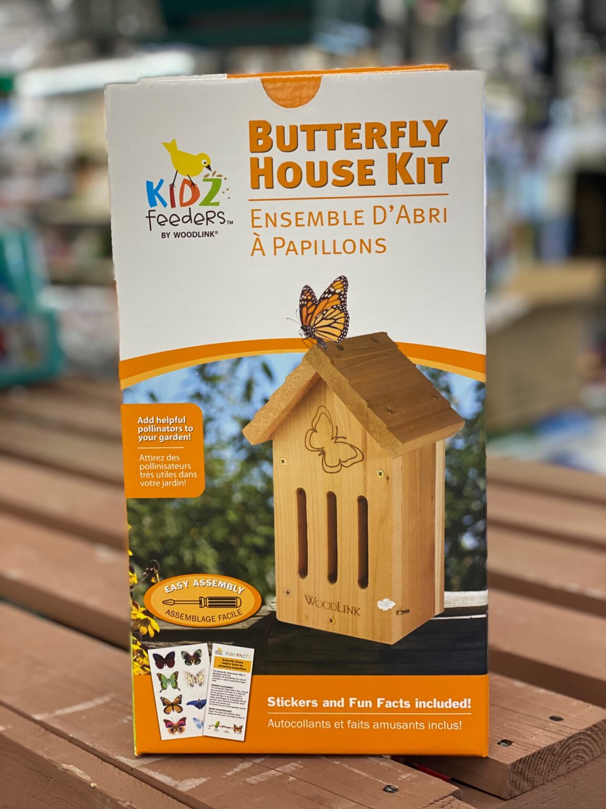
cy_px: 404
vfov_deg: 36.8
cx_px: 303
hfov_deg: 28.0
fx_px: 1214
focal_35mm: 52
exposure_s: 1/120
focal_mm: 6
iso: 200
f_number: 2
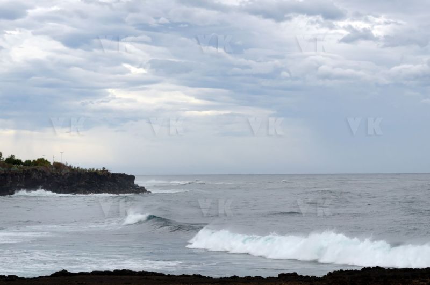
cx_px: 215
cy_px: 142
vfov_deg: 13.0
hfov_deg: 19.5
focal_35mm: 105
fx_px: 1252
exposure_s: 1/100
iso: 160
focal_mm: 70
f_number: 9
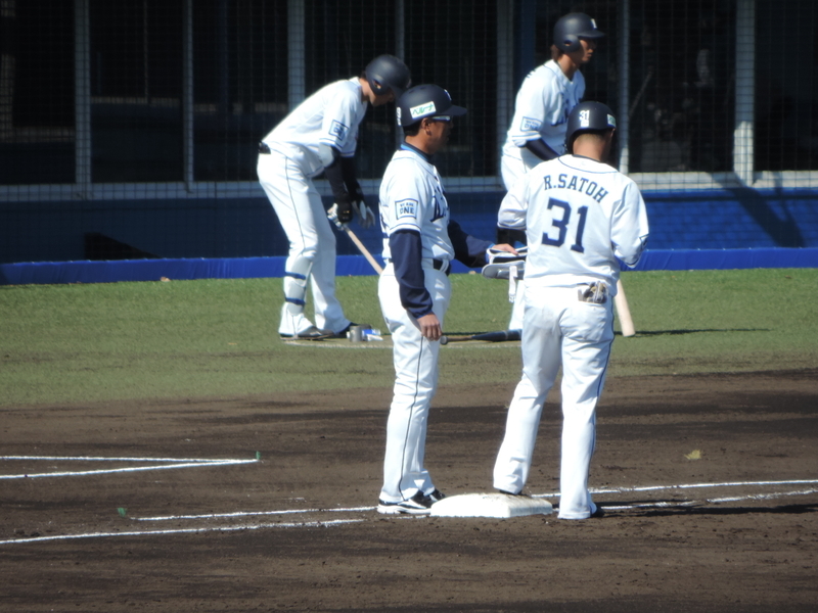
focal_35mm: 1000
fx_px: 23631
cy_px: 306
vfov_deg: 1.5
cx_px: 409
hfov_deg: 2.0
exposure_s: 1/500
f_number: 5.9
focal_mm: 180
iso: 140
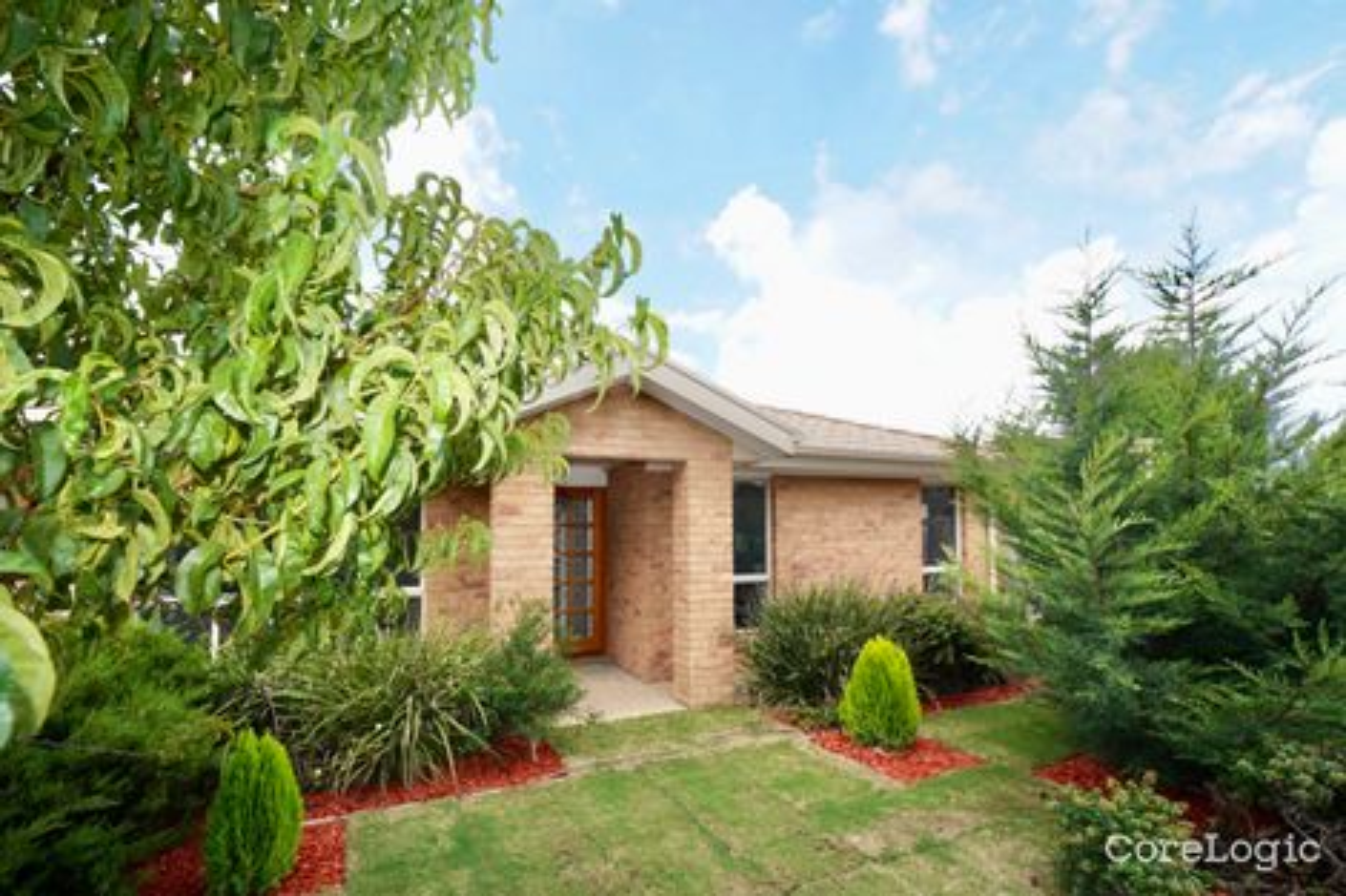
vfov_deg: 85.4
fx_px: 486
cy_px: 448
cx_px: 673
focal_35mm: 13
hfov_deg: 108.3
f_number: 7.1
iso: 100
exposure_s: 1/100
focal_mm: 13
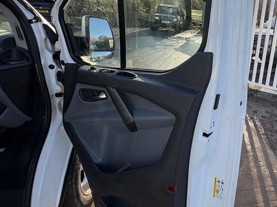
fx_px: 200
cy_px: 74
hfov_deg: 63.8
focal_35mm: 25
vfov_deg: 54.0
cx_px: 219
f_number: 2.2
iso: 40
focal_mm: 2.22
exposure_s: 1/438
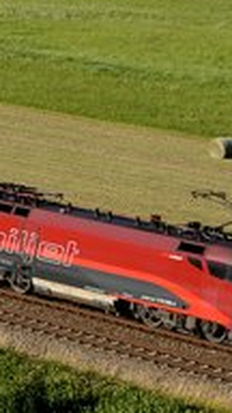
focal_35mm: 229
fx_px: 2504
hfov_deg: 4.9
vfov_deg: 9.3
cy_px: -67
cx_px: -623
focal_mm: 35
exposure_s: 1/1250
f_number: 5.6
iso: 200
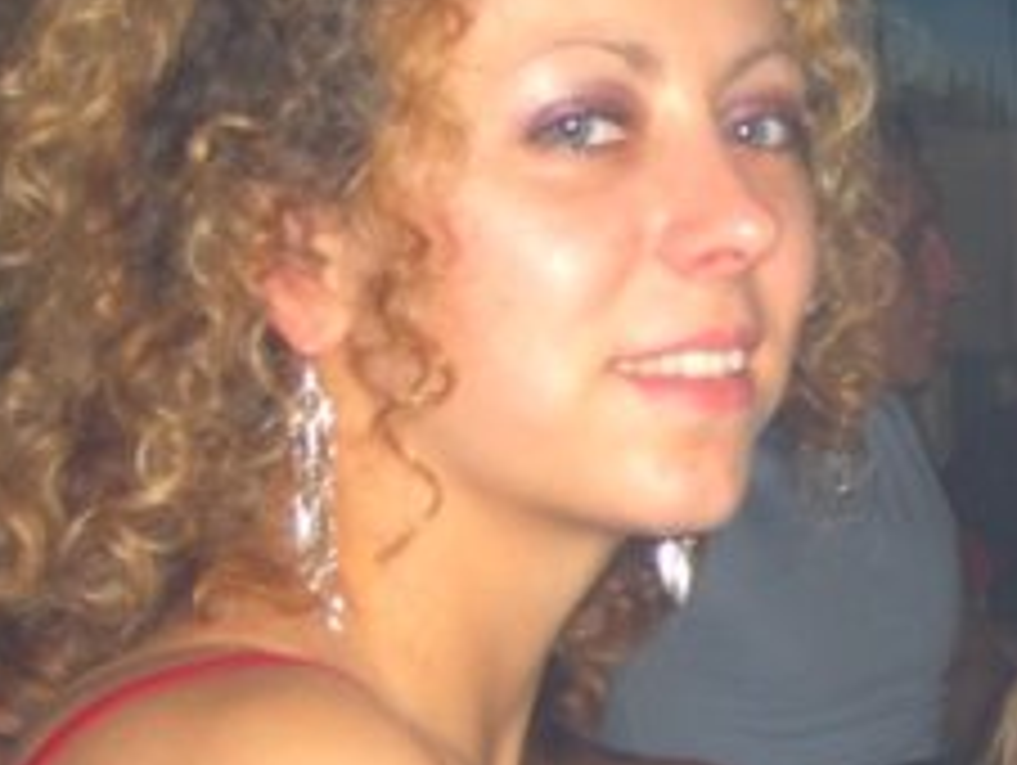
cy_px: 598
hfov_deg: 15.7
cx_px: 1112
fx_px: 3588
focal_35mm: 122
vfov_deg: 12.1
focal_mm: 9.5
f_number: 3.1
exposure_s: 1/60
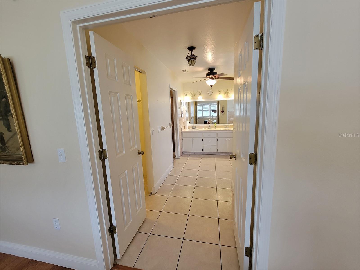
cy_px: 135
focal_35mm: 13
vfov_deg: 89.9
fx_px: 135
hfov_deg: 106.2
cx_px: 180
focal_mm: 2.2
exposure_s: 1/60
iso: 160
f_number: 2.2
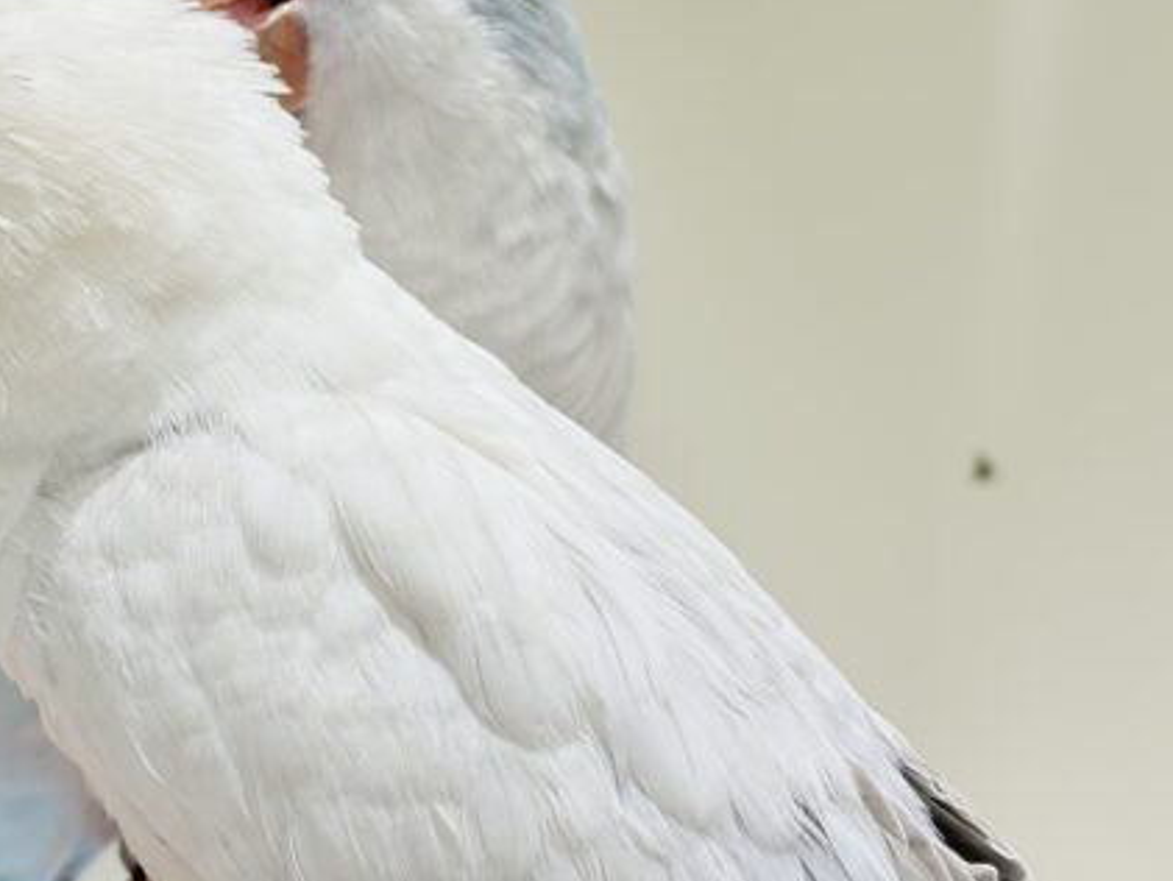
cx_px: 304
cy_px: 234
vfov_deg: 18.6
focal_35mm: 79
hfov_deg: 24.5
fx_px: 2678
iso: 25
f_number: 1.6
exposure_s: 1/121
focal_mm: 5.96
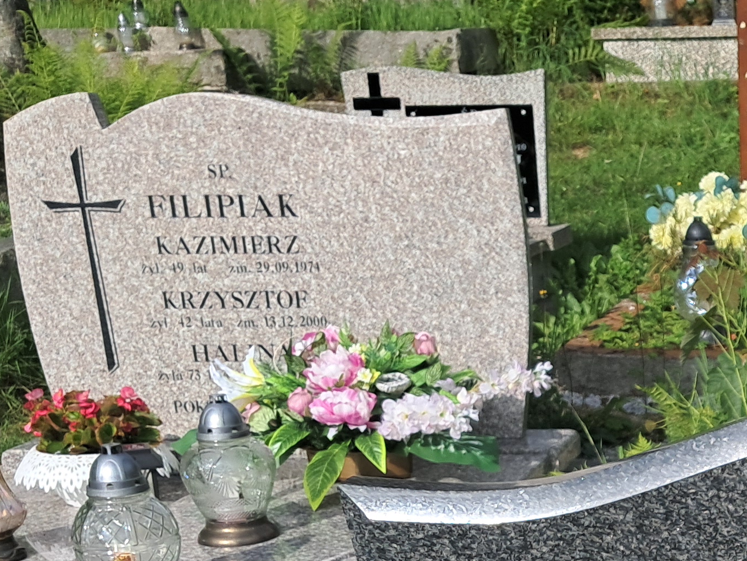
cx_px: 982
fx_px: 1748
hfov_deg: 21.7
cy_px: 697
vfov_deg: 17.3
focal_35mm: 81
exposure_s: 1/650
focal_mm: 4
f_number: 1.8
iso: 50
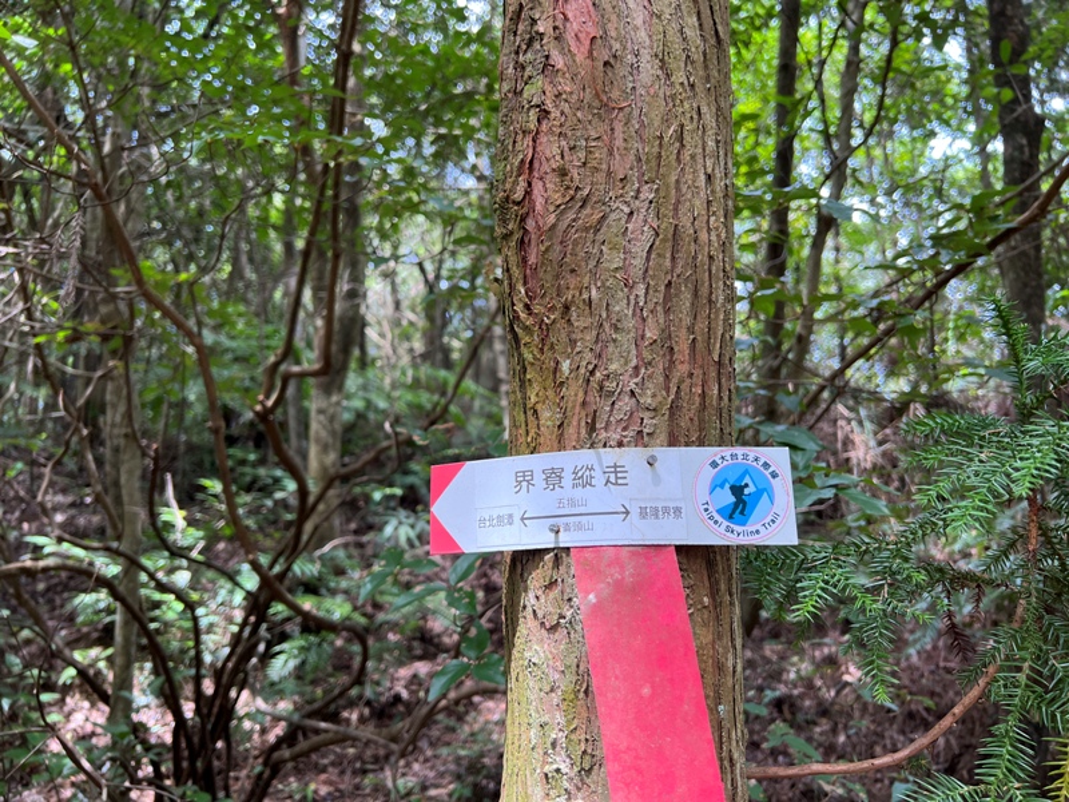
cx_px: 534
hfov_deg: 67.3
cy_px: 401
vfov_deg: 53.1
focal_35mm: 26
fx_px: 803
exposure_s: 1/121
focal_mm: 5.7
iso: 100
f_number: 1.5
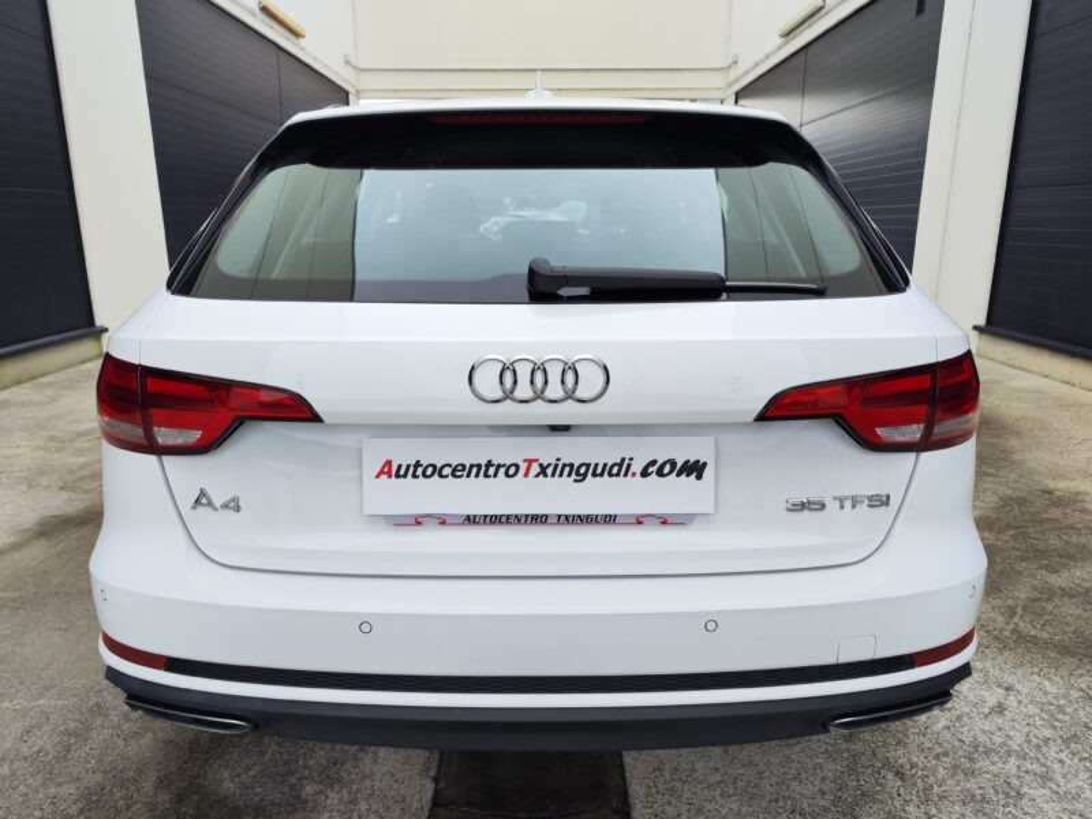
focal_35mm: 23
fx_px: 726
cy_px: 410
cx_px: 546
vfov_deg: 58.9
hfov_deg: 73.9
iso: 50
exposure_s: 1/190
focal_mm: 7.01
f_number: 1.69
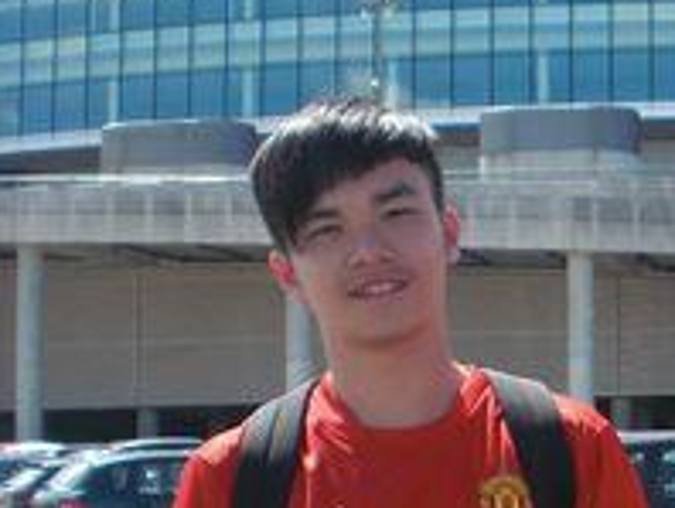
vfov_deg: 12.8
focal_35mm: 115
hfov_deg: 15.7
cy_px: 416
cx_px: 1016
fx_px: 2245
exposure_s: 1/400
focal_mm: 6.3
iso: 64
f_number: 3.1
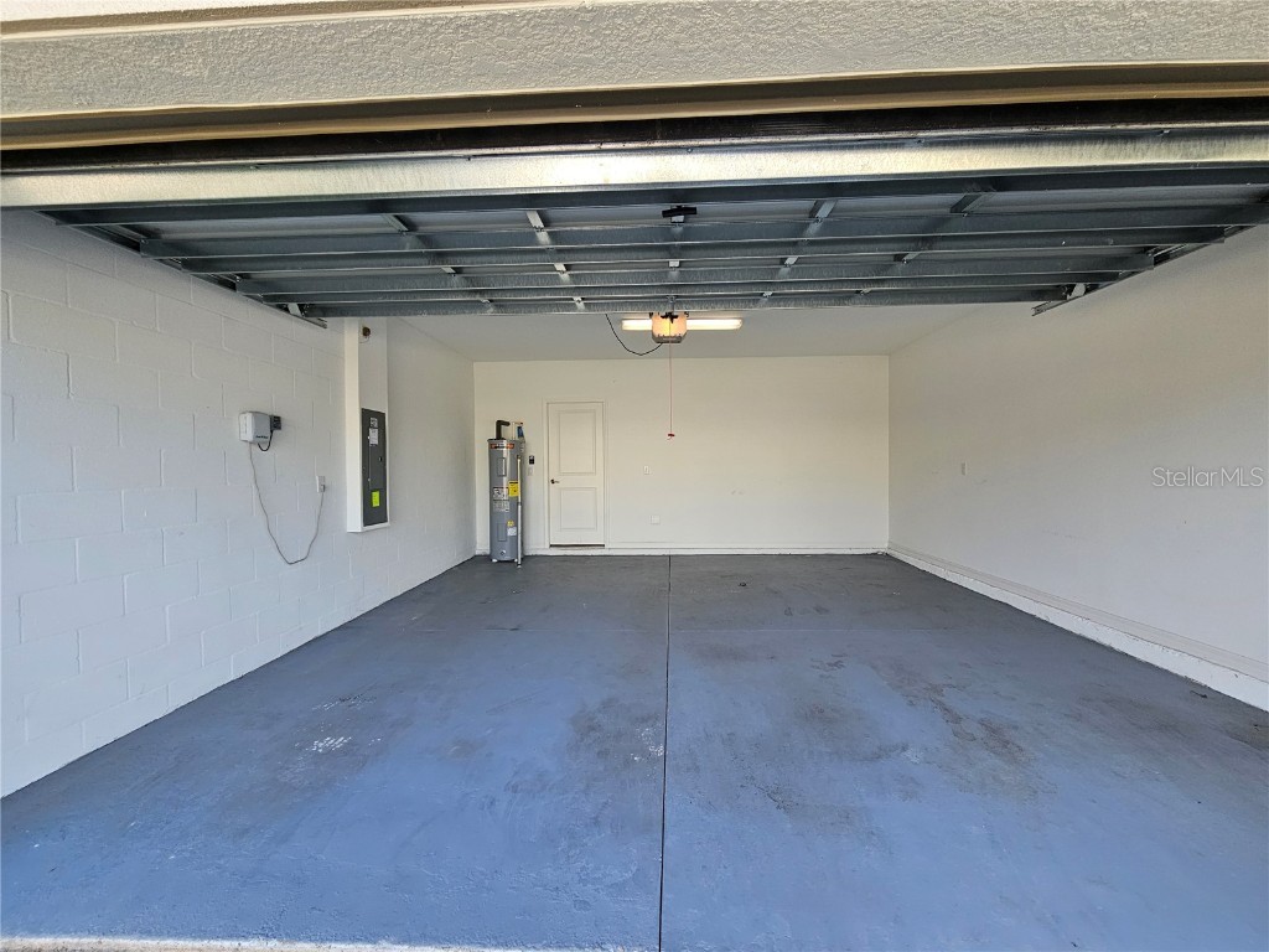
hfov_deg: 106.2
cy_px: 476
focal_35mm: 13
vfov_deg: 89.9
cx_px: 634
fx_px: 477
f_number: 2.2
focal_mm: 2.2
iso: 100
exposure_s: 1/359
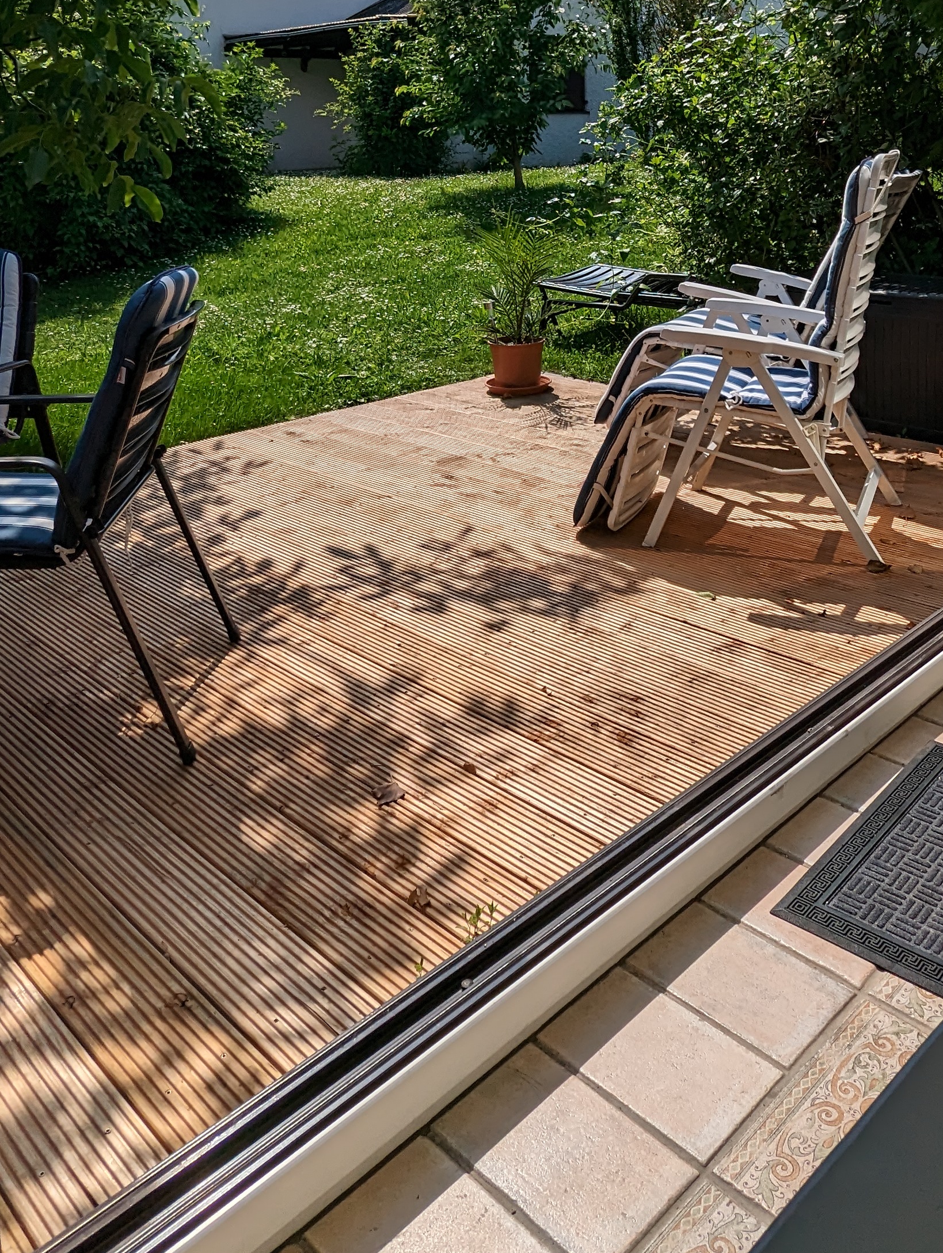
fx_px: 1087
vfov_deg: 56.4
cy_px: 288
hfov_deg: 46.3
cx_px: 607
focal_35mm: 30
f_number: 2.2
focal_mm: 2.35
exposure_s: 1/4505
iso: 50
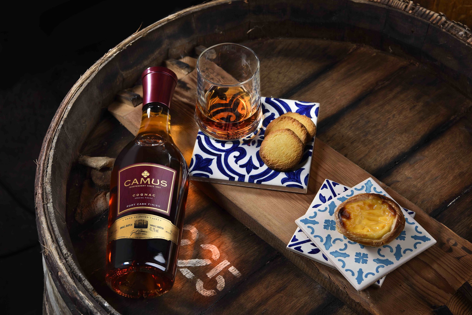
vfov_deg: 20.9
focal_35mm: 65
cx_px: 236
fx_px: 853
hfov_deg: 30.9
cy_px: 158
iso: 160
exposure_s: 1/160
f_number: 8
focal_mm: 65
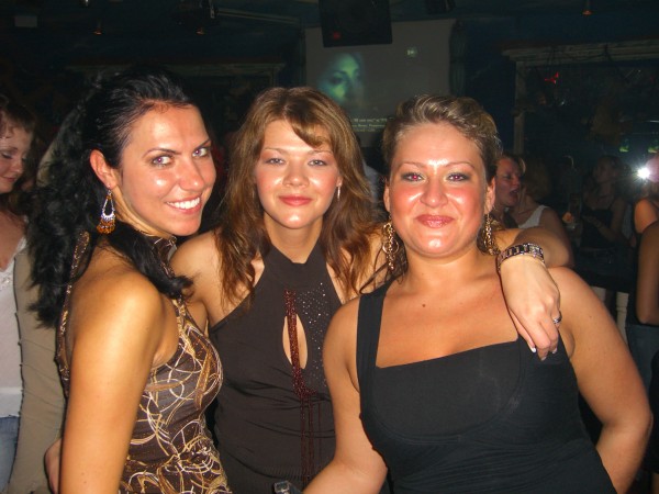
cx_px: 330
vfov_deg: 37.7
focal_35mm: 38
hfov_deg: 49.0
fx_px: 723
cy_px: 247
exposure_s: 1/60
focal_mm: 7.9
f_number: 2.8
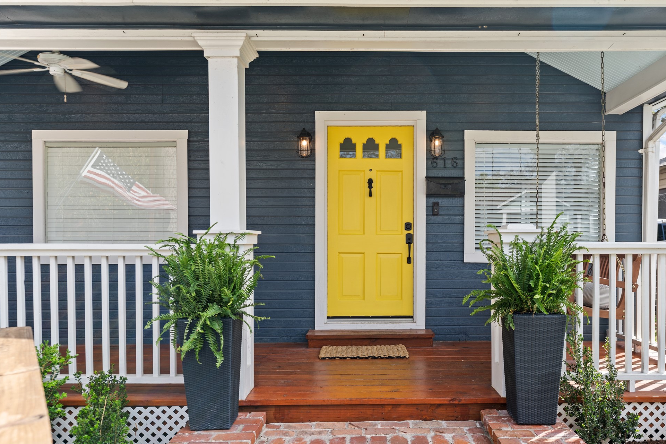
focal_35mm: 26
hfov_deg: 69.1
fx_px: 481
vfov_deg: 49.5
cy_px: 244
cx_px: 372
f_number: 5.6
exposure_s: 1/80
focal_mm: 23
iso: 100
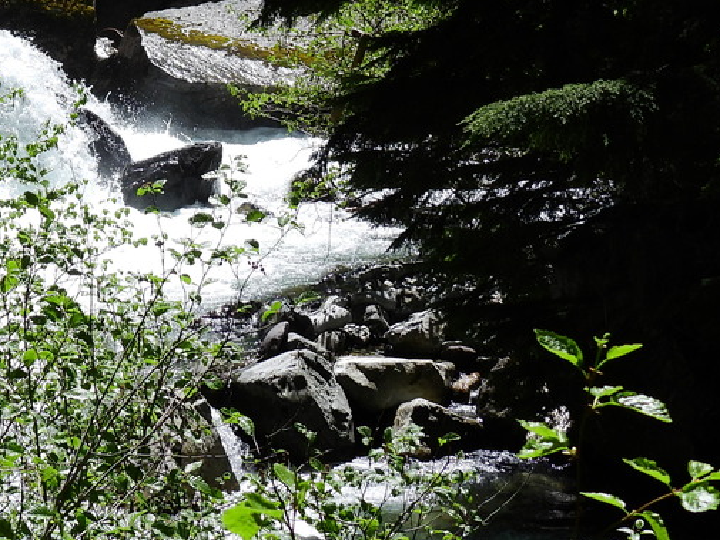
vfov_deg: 9.6
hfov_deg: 12.9
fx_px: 3162
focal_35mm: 152
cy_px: -93
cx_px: 56
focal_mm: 10.7
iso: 100
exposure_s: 1/1000
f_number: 3.5
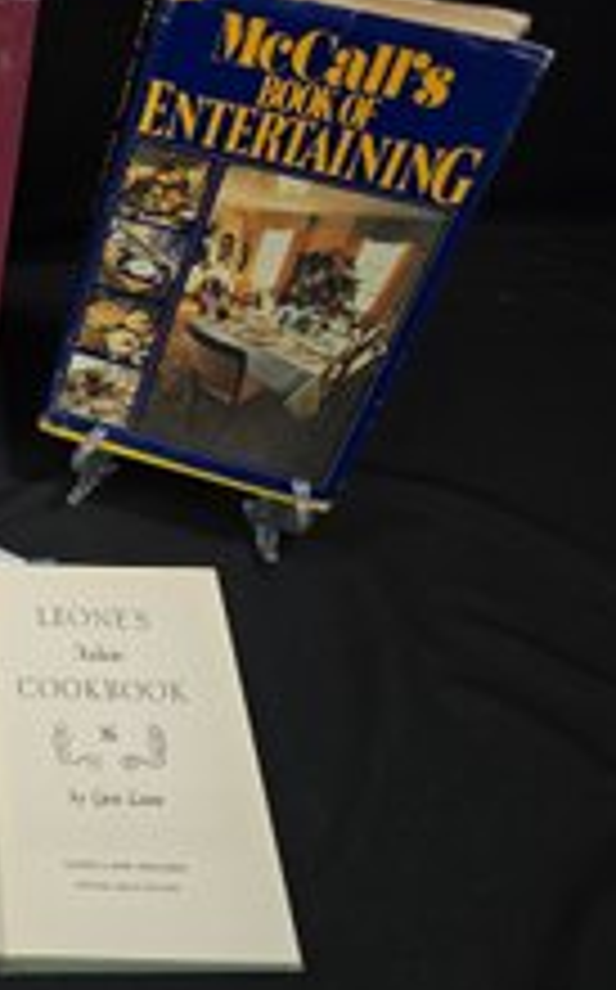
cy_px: 479
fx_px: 1023
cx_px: -133
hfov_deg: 28.8
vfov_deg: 51.6
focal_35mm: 38
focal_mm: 6.3
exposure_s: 1/120
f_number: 1.7
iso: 320
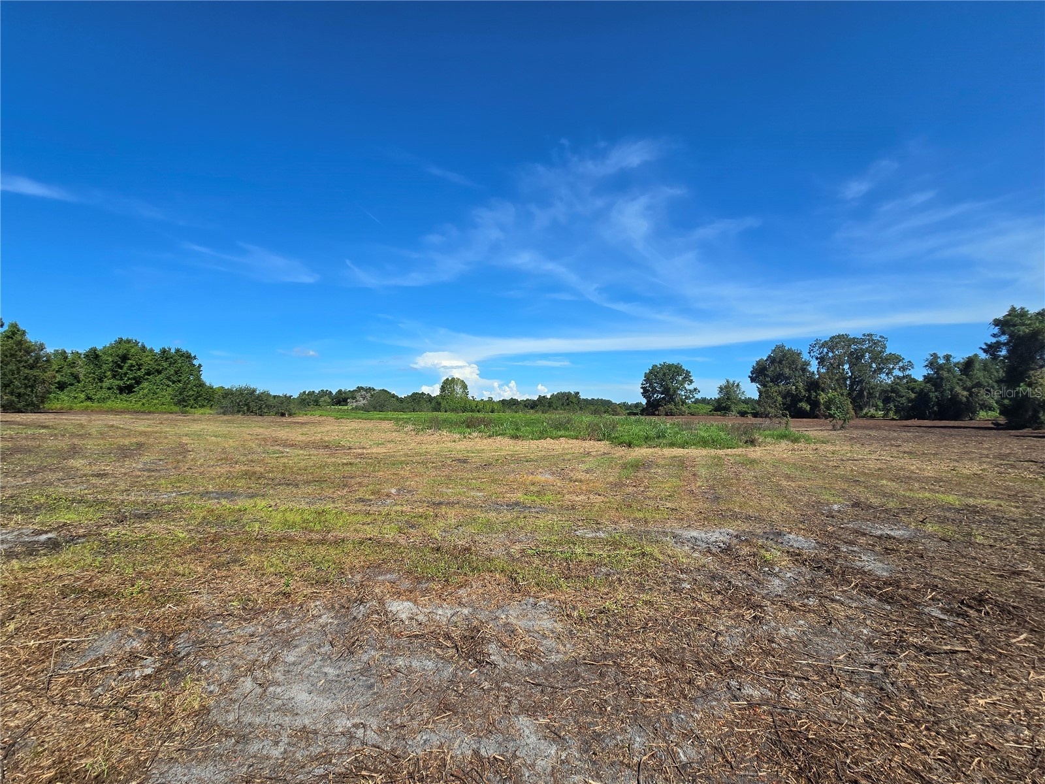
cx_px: 522
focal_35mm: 13
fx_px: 392
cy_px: 392
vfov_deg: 89.9
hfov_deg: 106.2
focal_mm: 2.2
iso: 50
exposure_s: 1/2490
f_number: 2.2
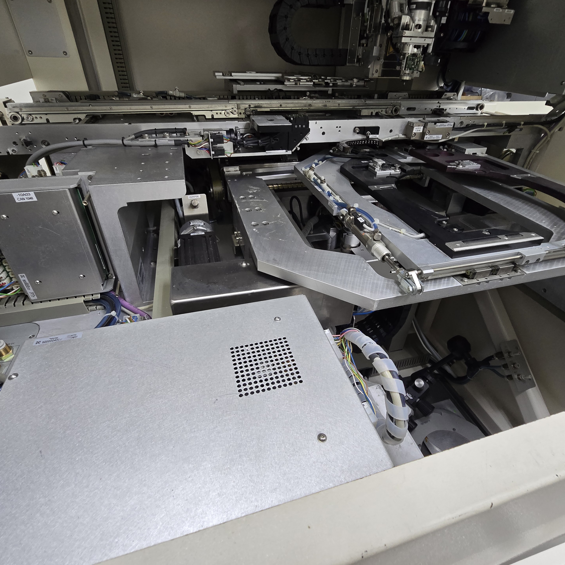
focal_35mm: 16
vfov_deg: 87.4
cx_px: 291
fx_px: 295
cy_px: 275
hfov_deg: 87.4
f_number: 2.2
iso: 160
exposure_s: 1/50
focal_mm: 2.2
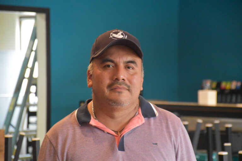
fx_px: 1059
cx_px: 121
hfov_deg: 13.0
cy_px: 80
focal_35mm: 158
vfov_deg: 8.7
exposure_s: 1/125
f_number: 5.6
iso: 6400
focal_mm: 105
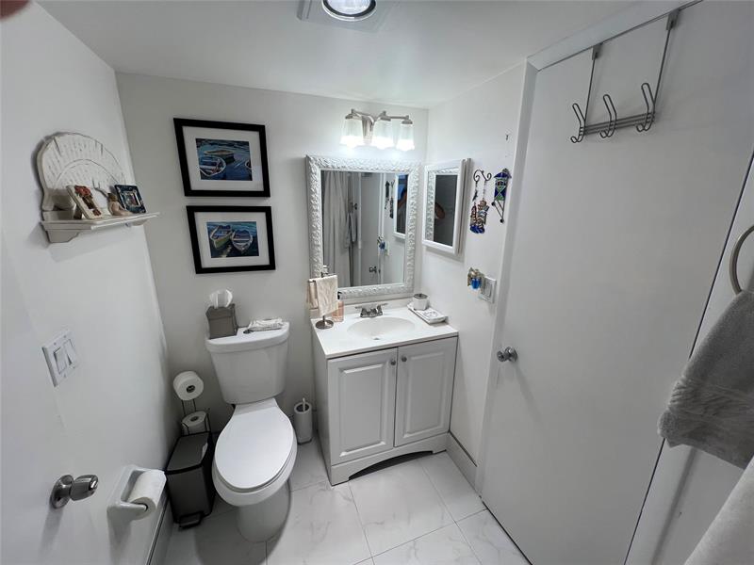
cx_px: 377
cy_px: 282
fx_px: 283
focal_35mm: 13
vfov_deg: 89.9
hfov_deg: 106.2
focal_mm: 1.57
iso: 32
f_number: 1.8
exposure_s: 1/120
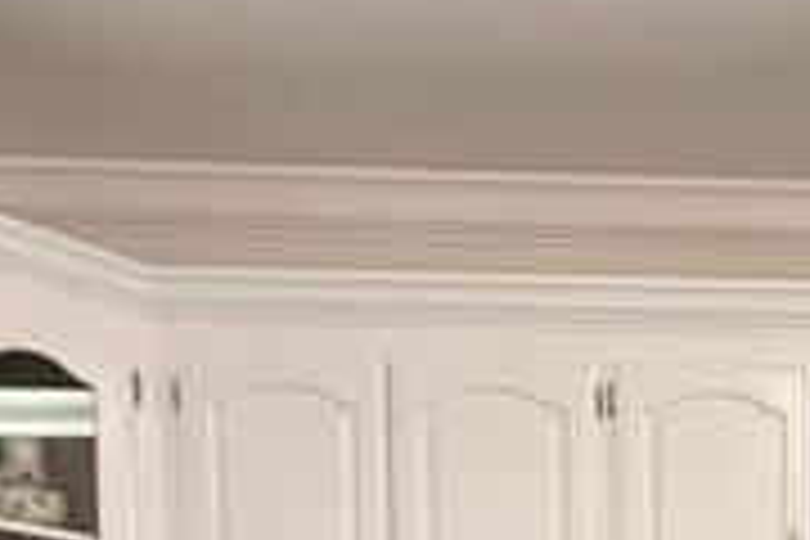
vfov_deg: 20.1
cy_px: 976
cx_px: 896
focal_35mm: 48
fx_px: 1080
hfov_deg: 35.1
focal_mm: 1.57
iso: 200
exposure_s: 1/60
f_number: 1.8
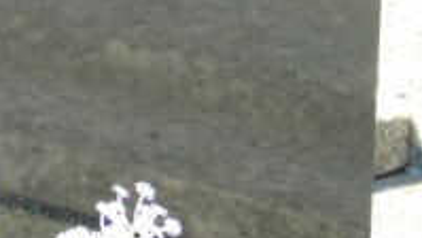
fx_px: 5562
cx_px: -189
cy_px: -244
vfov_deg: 2.4
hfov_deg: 4.3
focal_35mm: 497
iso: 100
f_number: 4.7
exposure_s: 1/125
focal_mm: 25
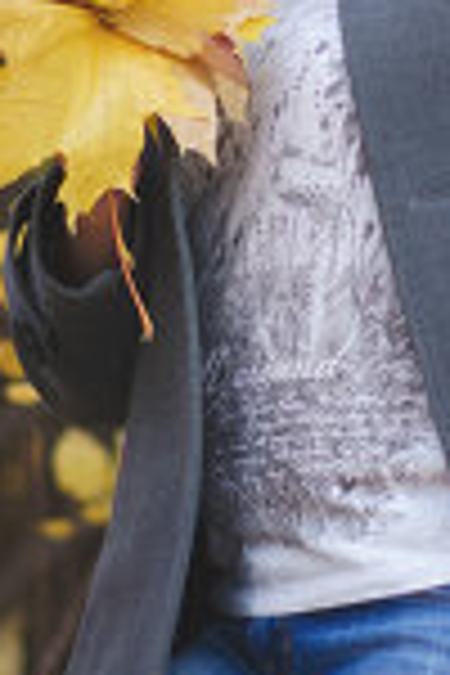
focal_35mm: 330
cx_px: 358
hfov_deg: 4.2
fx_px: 6193
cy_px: -2
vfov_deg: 6.2
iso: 160
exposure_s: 1/400
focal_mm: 85
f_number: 2
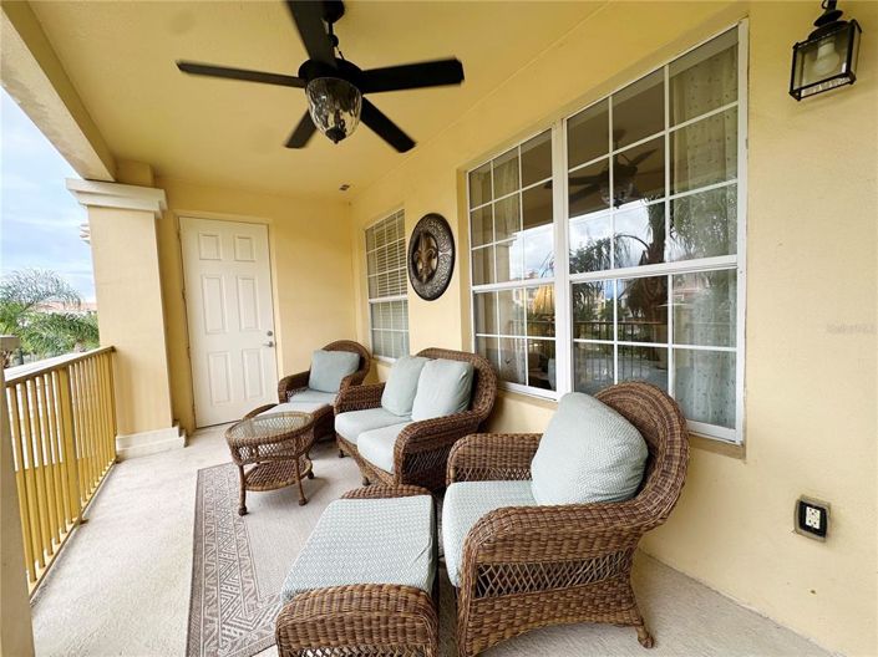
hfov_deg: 102.1
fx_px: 355
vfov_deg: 85.6
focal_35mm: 14
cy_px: 328
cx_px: 439
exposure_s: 1/185
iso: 40
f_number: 2.2
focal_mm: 2.22
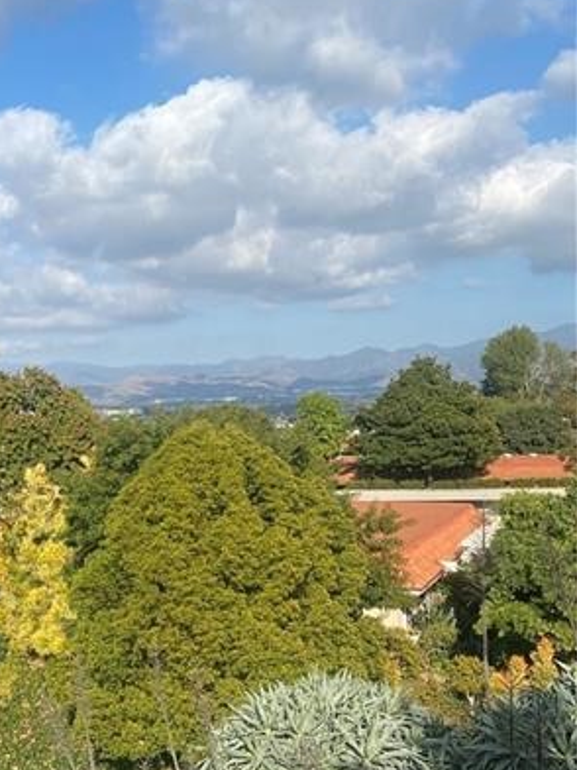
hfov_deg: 27.1
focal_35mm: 51
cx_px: 14
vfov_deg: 37.5
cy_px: 383
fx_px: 1133
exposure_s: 1/2967
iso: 32
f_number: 1.8
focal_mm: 4.25
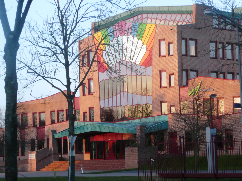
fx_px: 783
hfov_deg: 17.6
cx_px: 121
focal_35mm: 112
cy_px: 90
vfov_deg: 13.2
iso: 200
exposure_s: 1/125
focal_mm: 18.4
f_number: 4.7
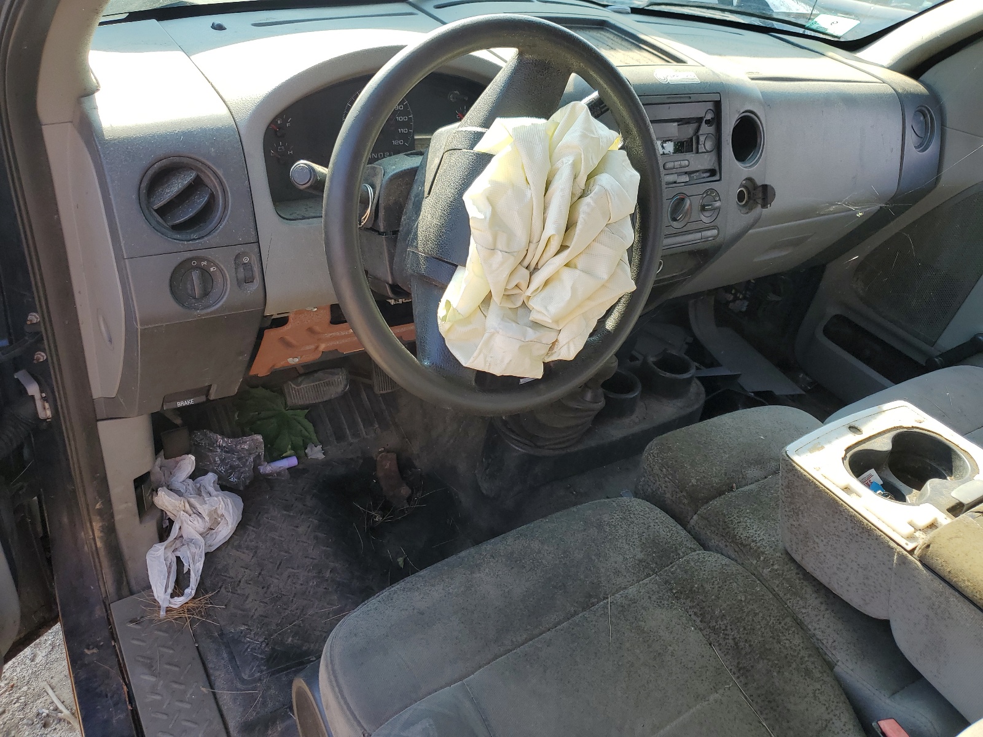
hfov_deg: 67.3
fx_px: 738
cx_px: 492
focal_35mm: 26
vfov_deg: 53.1
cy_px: 368
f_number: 1.5
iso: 50
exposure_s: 1/417
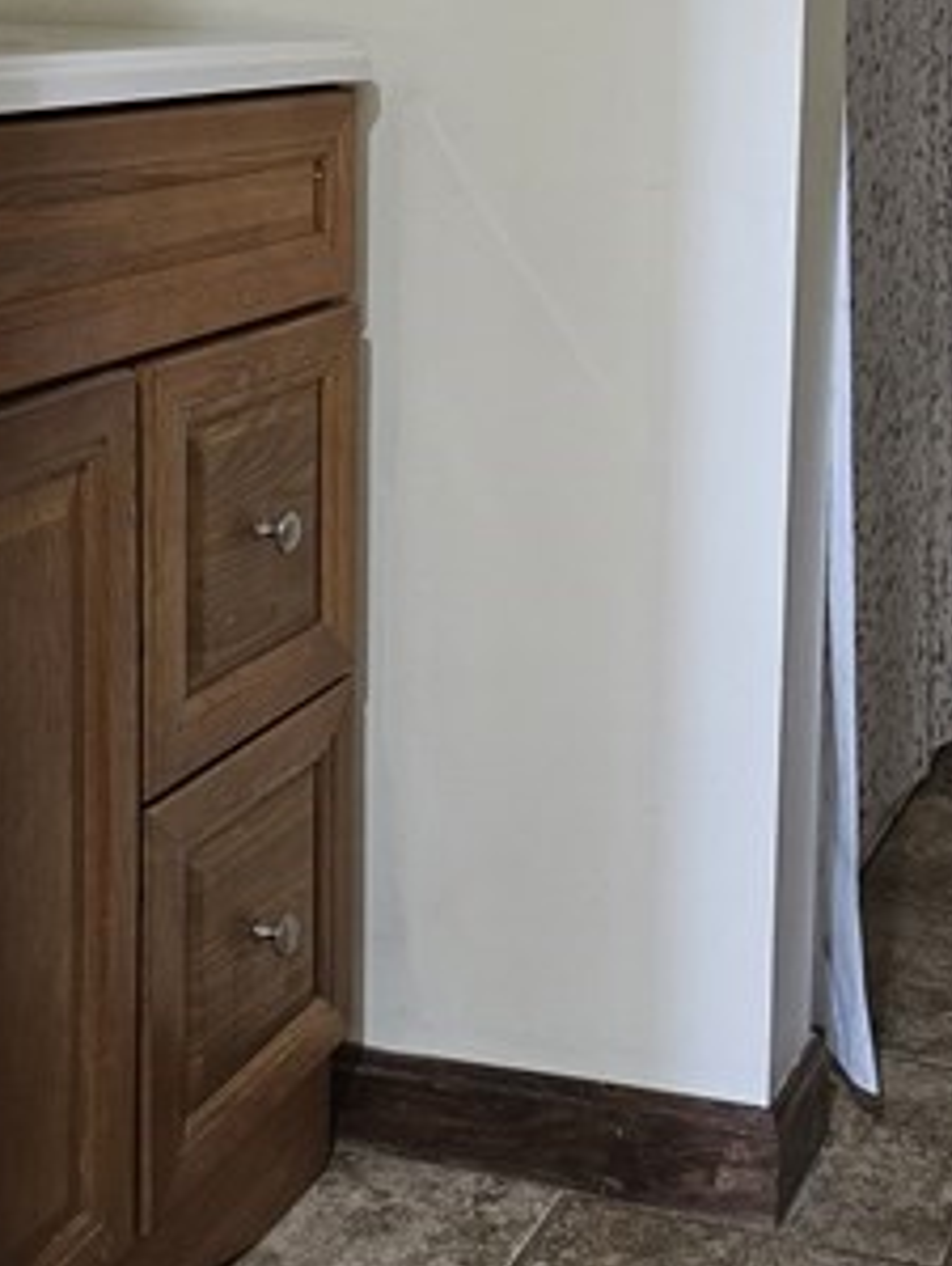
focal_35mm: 59
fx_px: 2159
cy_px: 191
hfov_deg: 24.3
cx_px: 812
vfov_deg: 31.5
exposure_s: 1/30
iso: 640
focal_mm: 6.3
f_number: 1.7
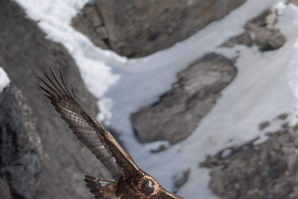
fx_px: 6475
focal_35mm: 782
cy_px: 181
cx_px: 210
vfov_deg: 1.8
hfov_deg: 2.6
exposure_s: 1/6400
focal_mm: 400
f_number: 3.5
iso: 180
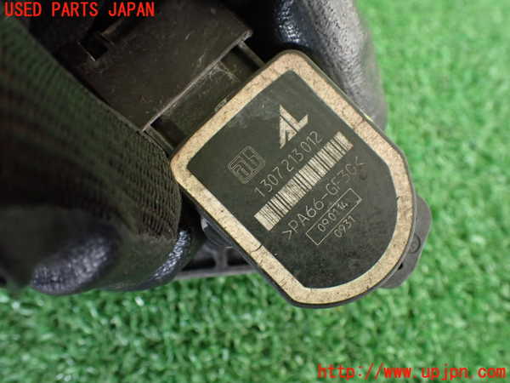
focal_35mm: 30
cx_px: 255
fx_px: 442
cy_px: 192
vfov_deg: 46.8
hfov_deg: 60.0
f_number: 2.3
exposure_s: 1/125
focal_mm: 5.4
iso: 500
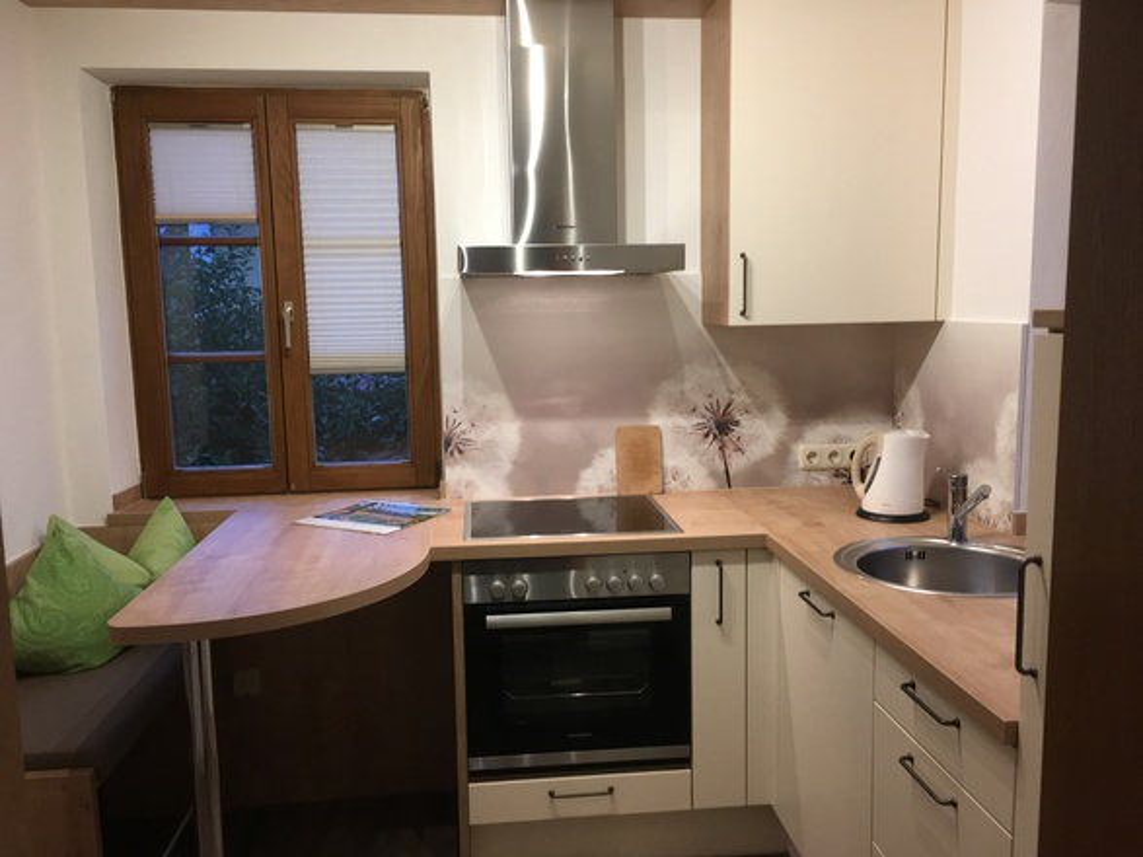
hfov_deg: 61.7
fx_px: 957
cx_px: 572
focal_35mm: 29
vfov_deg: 48.2
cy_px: 428
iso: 125
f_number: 2.2
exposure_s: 1/33
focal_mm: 4.15
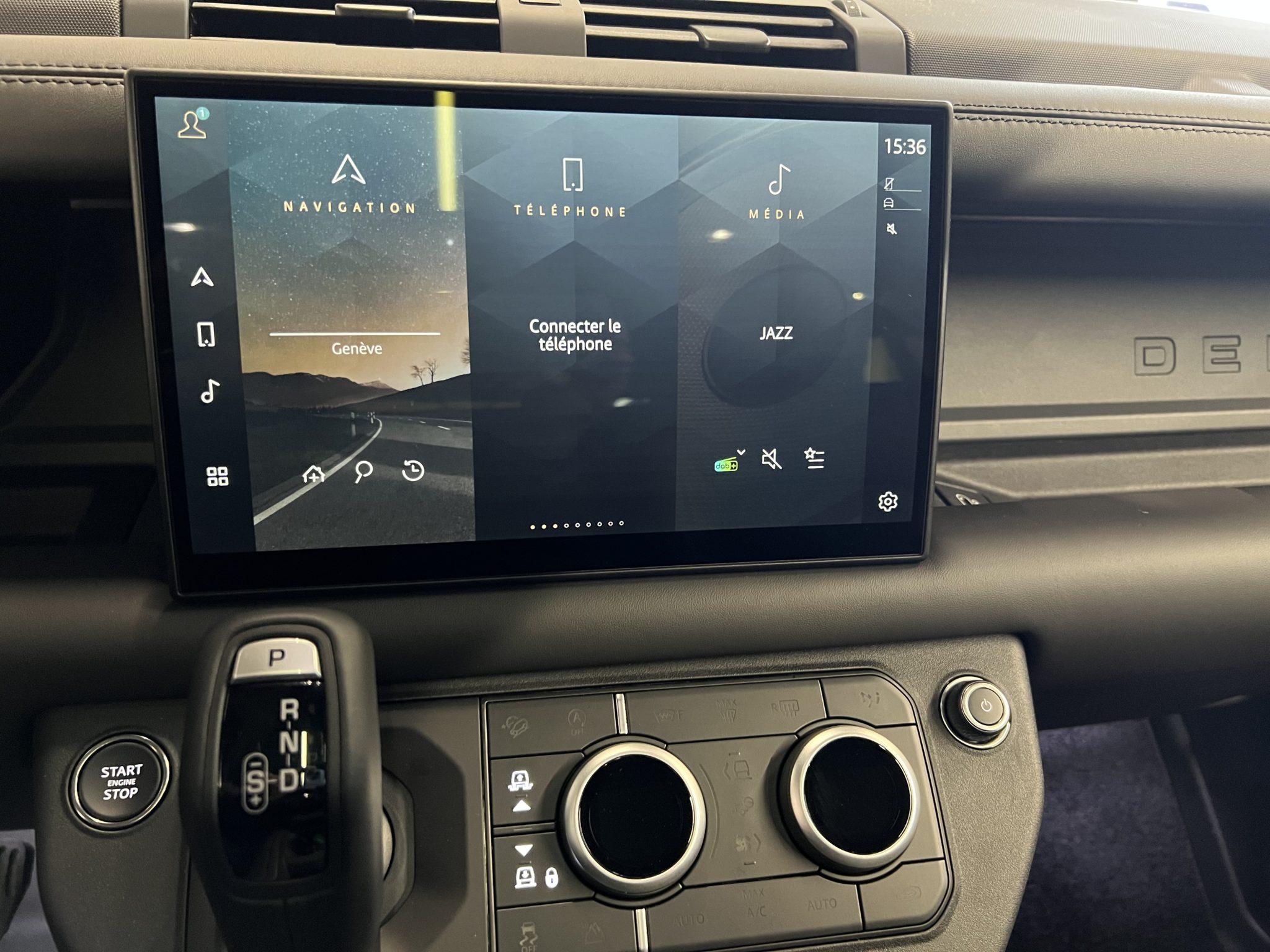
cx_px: 635
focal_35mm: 26
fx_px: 954
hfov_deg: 67.3
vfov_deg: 53.1
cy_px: 476
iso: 640
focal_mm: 5.7
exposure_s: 1/35
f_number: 1.5
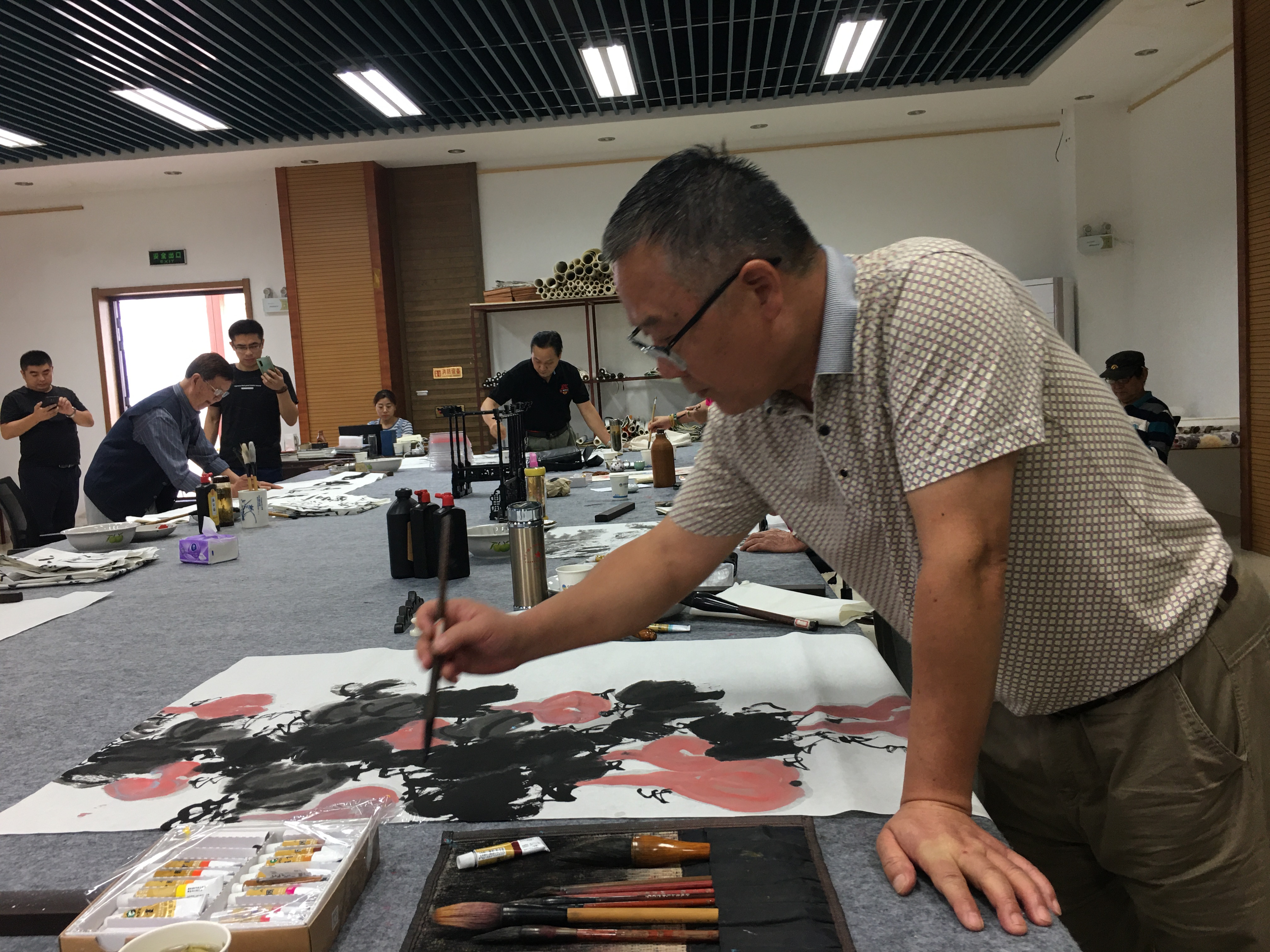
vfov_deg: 48.2
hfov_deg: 61.7
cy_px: 476
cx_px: 635
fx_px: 1064
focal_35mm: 29
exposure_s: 1/17
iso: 40
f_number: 2.2
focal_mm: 4.15
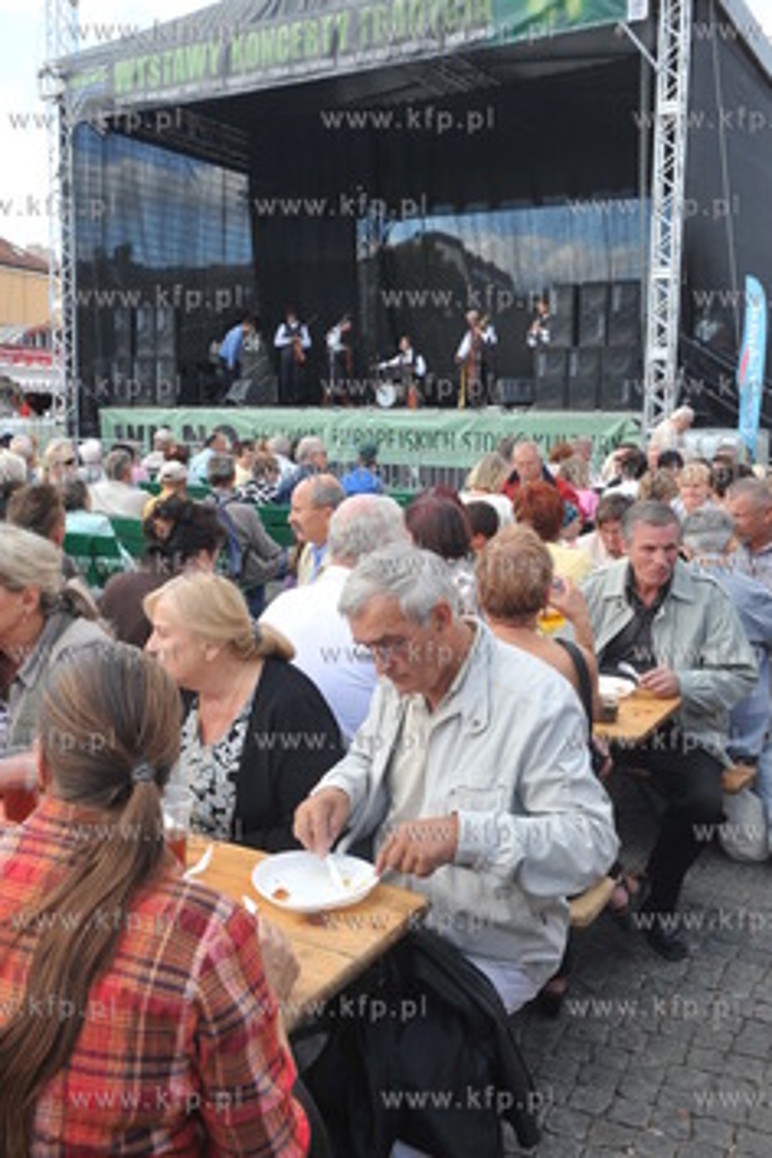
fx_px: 1126
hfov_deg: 37.8
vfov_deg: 54.4
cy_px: 559
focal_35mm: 35
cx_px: 363
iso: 400
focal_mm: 31
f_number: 10
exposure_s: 1/125
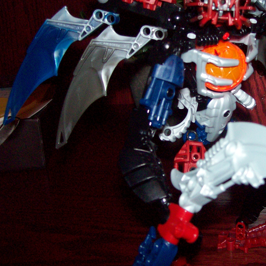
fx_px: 478
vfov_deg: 31.0
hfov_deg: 30.4
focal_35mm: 55
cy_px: 108
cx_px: 208
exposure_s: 1/64
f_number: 2.7
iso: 140
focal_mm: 6
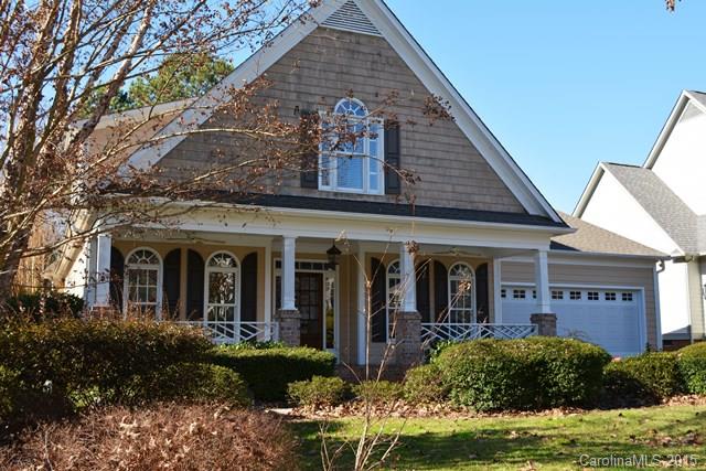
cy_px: 236
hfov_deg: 49.5
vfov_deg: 34.2
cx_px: 353
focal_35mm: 39
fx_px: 765
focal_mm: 26
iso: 100
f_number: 6.3
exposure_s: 1/200
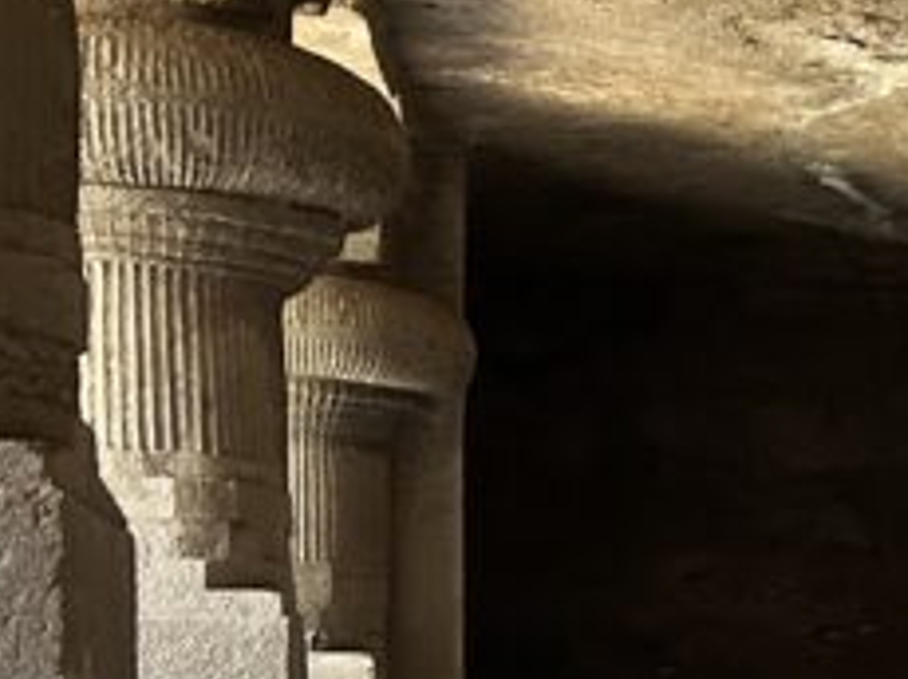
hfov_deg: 13.8
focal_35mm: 116
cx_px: 1938
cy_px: 730
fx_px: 3040
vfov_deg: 12.5
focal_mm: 5.7
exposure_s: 1/60
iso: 160
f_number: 1.5
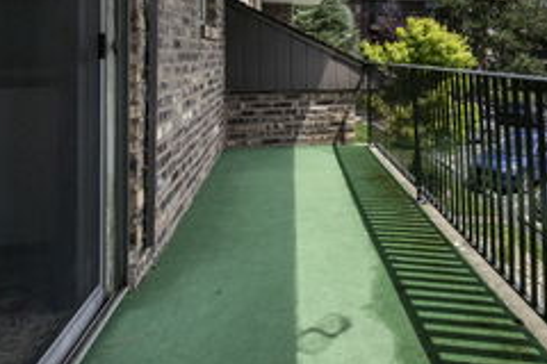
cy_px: 44
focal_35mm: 30
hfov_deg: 56.6
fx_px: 456
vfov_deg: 40.7
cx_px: 451
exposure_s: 1/1000
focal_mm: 10
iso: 640
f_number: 9
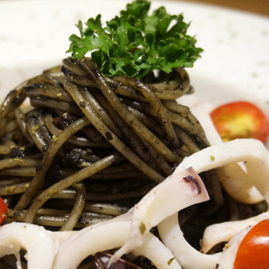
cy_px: 161
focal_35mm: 66
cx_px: 67
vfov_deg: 26.1
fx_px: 579
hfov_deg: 25.8
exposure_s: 1/60
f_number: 4.5
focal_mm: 27
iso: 640
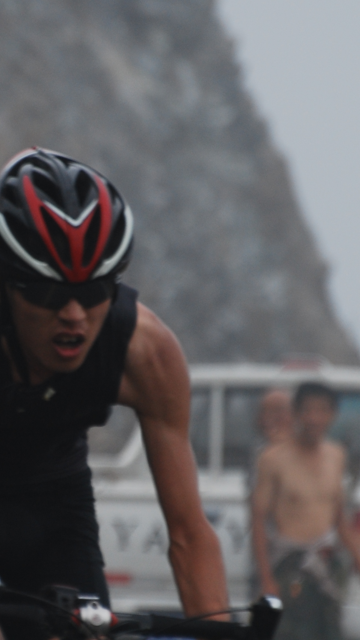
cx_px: 47
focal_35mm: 860
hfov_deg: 1.4
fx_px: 14597
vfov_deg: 2.5
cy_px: 411
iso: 200
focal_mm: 240
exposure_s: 1/640
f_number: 5.6
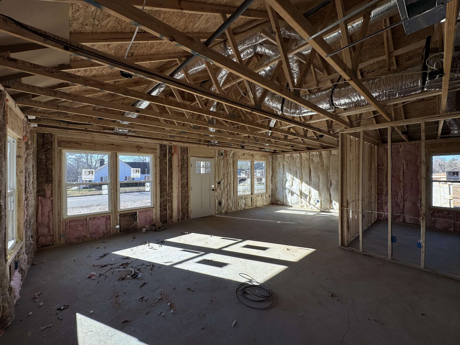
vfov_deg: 85.7
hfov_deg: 102.1
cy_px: 172
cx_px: 230
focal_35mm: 14
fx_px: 186
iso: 40
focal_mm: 2.22
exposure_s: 1/403
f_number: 2.2
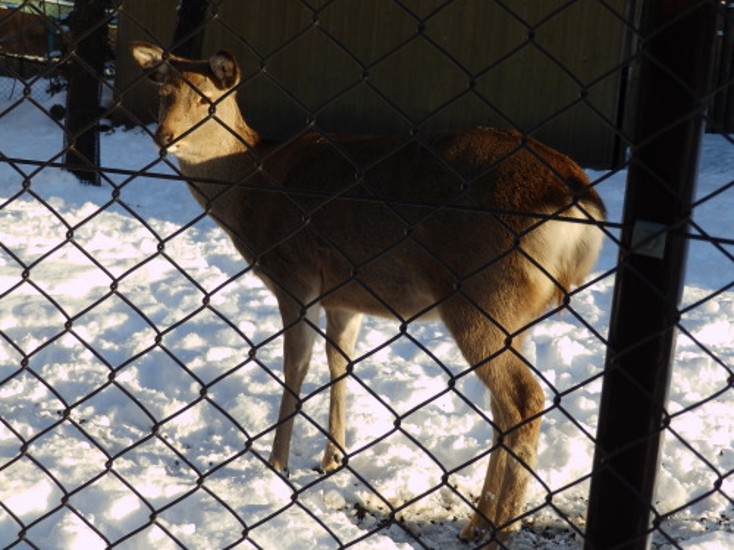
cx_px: 367
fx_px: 1272
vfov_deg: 24.4
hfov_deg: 32.2
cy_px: 275
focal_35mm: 60
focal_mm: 10.9
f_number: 4.6
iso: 80
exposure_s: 1/250
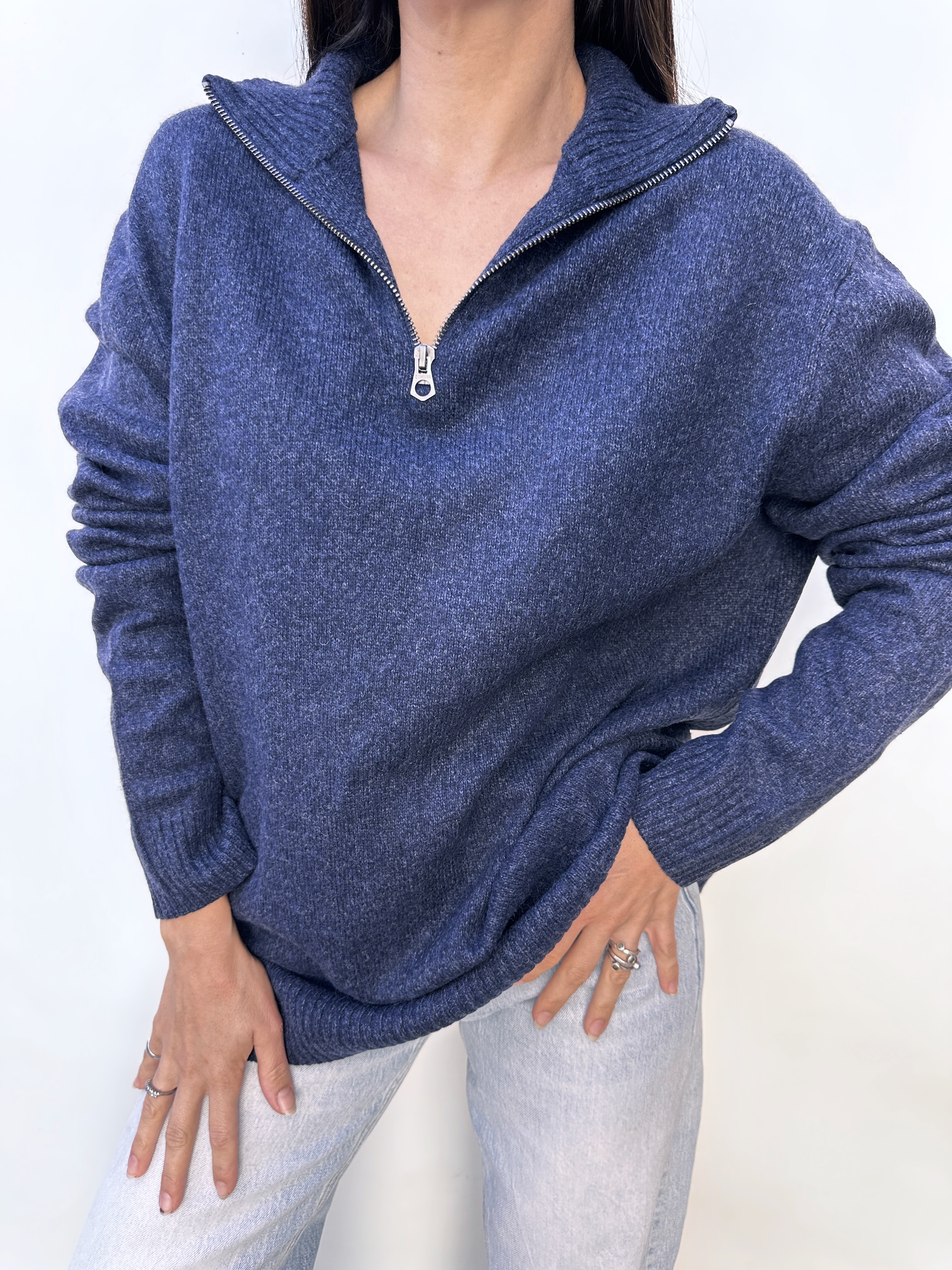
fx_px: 880
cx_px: 476
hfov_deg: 56.8
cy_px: 635
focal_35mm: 24
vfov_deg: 71.6
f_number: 1.78
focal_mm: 6.86
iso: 80
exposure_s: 1/173
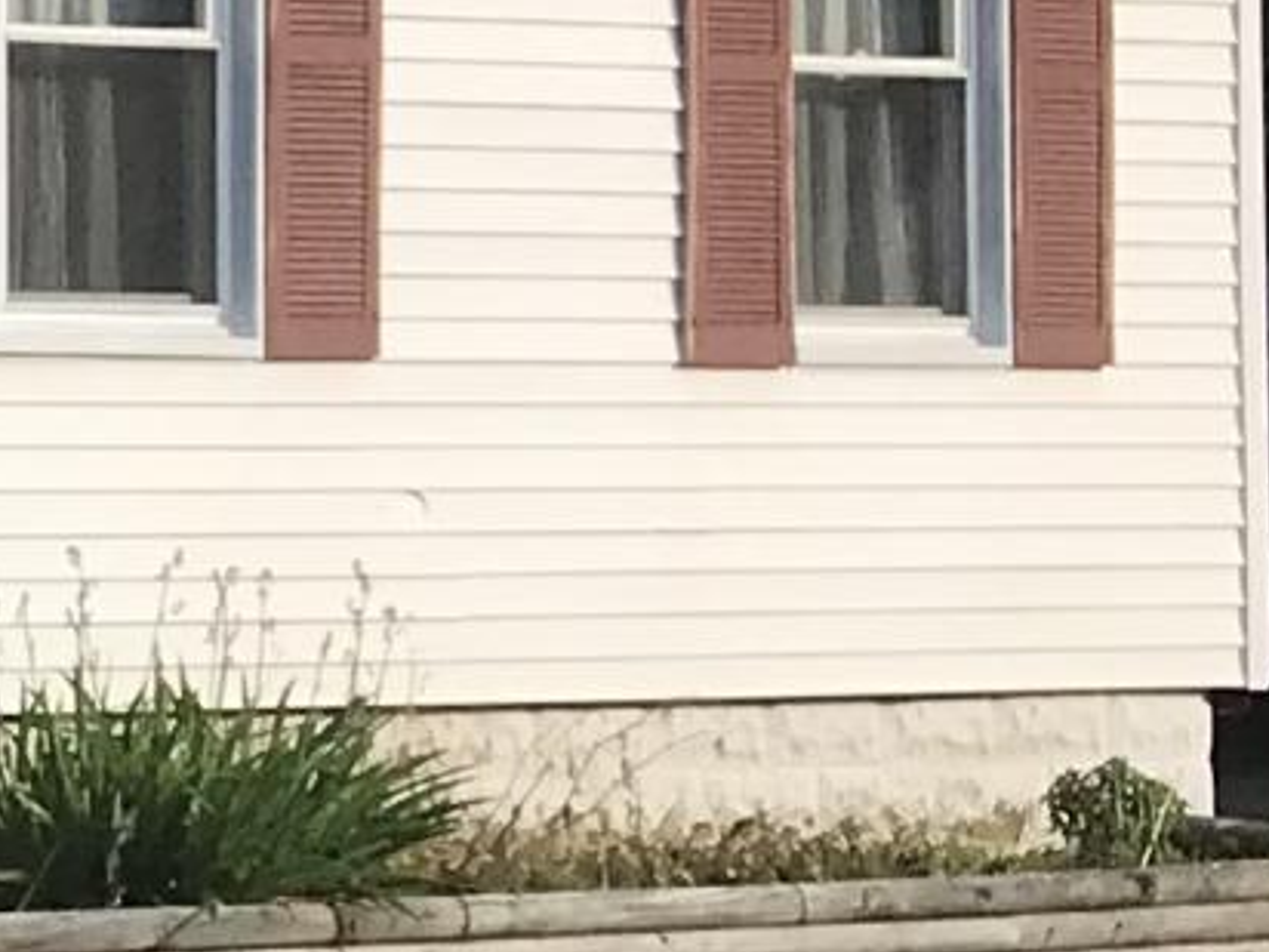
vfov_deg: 7.3
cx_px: -2495
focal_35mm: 204
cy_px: -18
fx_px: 7479
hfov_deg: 8.3
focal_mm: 3.99
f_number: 1.8
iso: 20
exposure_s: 1/1330
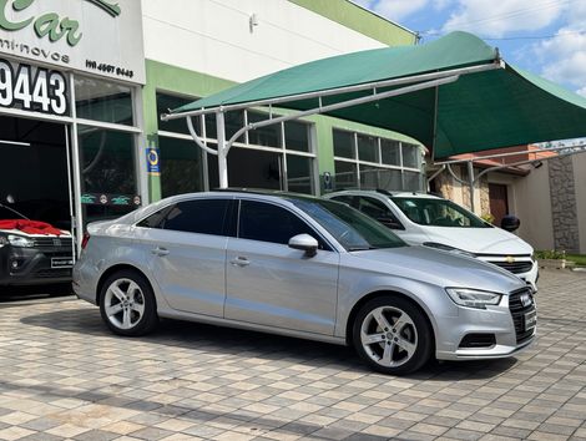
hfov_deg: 39.6
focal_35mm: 48
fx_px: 814
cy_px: 220
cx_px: 293
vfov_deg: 30.3
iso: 64
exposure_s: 1/3425
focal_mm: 6.76
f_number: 1.78
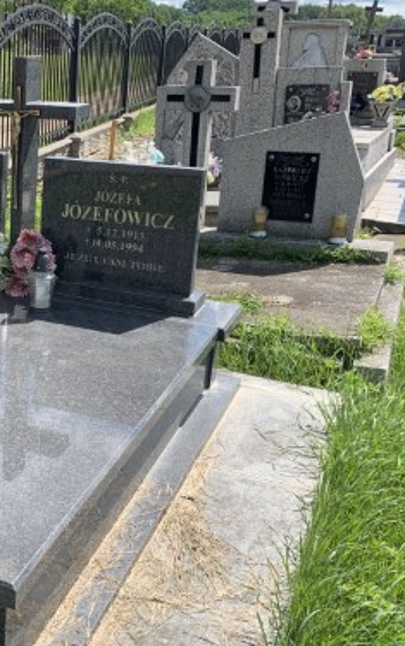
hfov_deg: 25.3
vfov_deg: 42.6
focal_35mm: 47
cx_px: -50
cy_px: 322
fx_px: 828
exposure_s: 1/1235
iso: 25
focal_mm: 4.25
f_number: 1.8
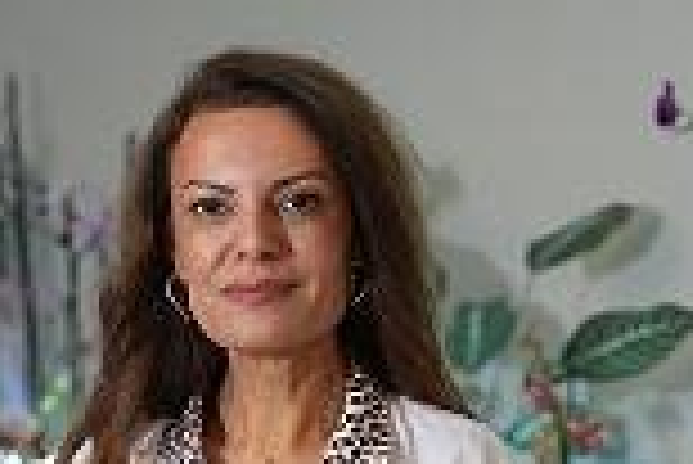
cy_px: 514
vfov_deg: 7.7
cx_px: 292
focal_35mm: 177
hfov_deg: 11.6
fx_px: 3410
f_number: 2.8
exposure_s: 1/125
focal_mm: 70
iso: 1000
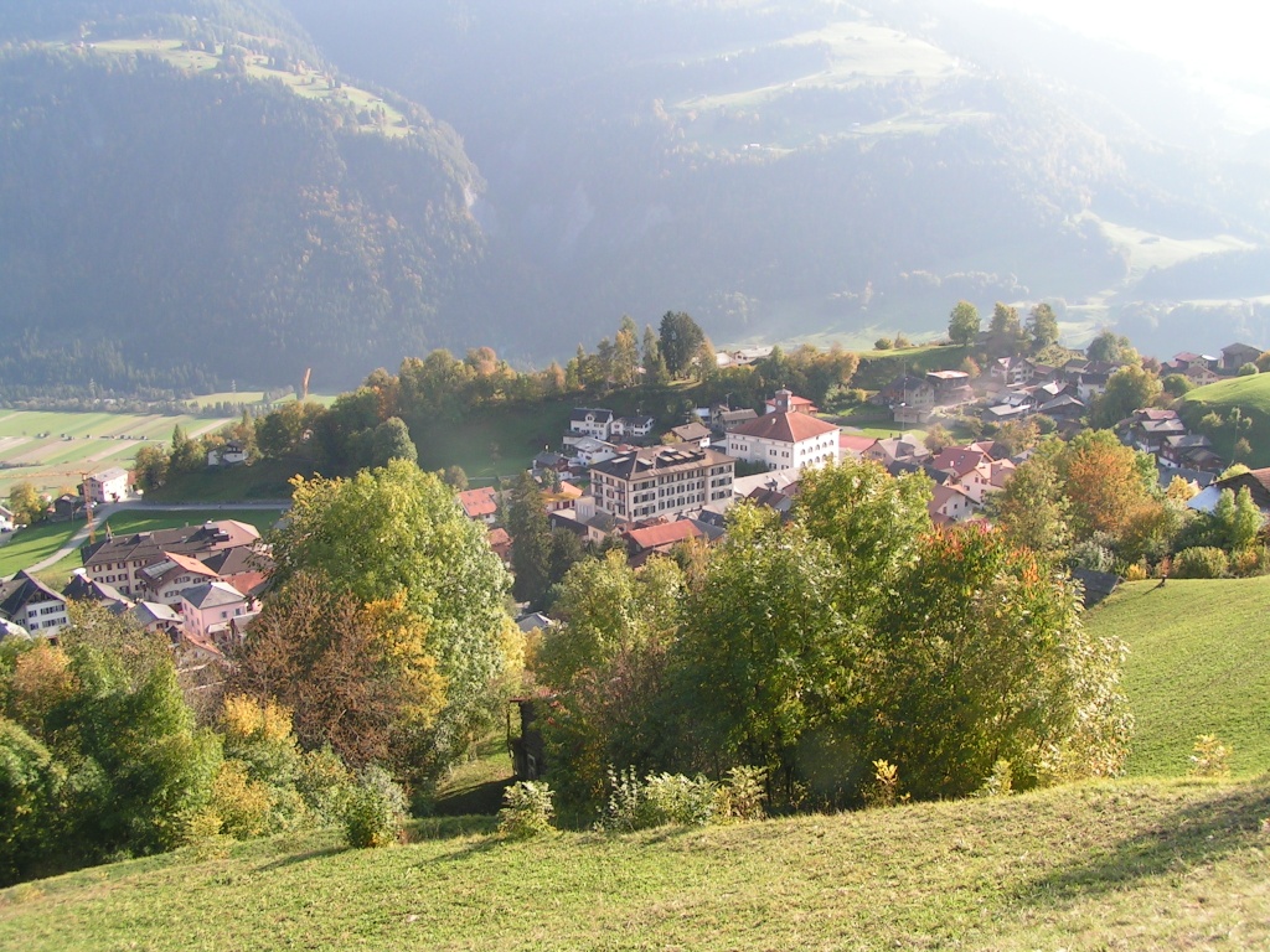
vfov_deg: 37.7
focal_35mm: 38
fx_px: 1394
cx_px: 635
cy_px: 476
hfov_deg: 49.0
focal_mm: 5.8
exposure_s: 1/125
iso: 50
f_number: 5.6
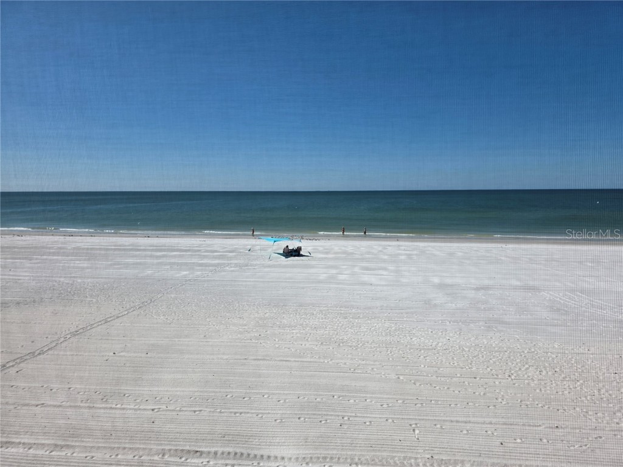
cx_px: 312
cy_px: 234
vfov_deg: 58.9
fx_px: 414
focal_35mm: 23
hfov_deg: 73.9
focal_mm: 6.3
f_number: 1.7
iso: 64
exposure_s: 1/7944
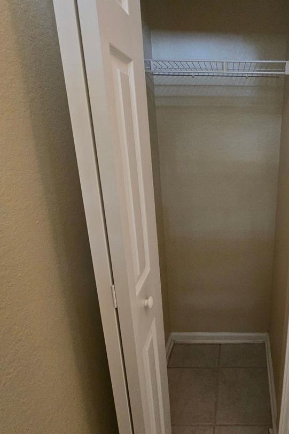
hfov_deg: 57.2
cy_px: 205
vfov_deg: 83.9
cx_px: 232
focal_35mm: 20
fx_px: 241
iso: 640
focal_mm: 2.2
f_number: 2.2
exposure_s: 1/60
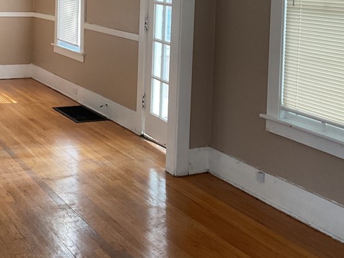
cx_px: 119
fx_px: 606
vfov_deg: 23.2
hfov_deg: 31.5
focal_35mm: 61
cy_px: 11
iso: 125
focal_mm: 3
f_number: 1.8
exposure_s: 1/60
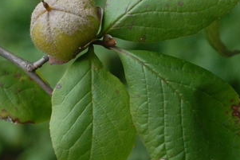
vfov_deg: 9.5
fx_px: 954
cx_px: 69
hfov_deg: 14.3
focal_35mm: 143
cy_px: 7
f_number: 4.5
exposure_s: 1/80
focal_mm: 28
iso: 400
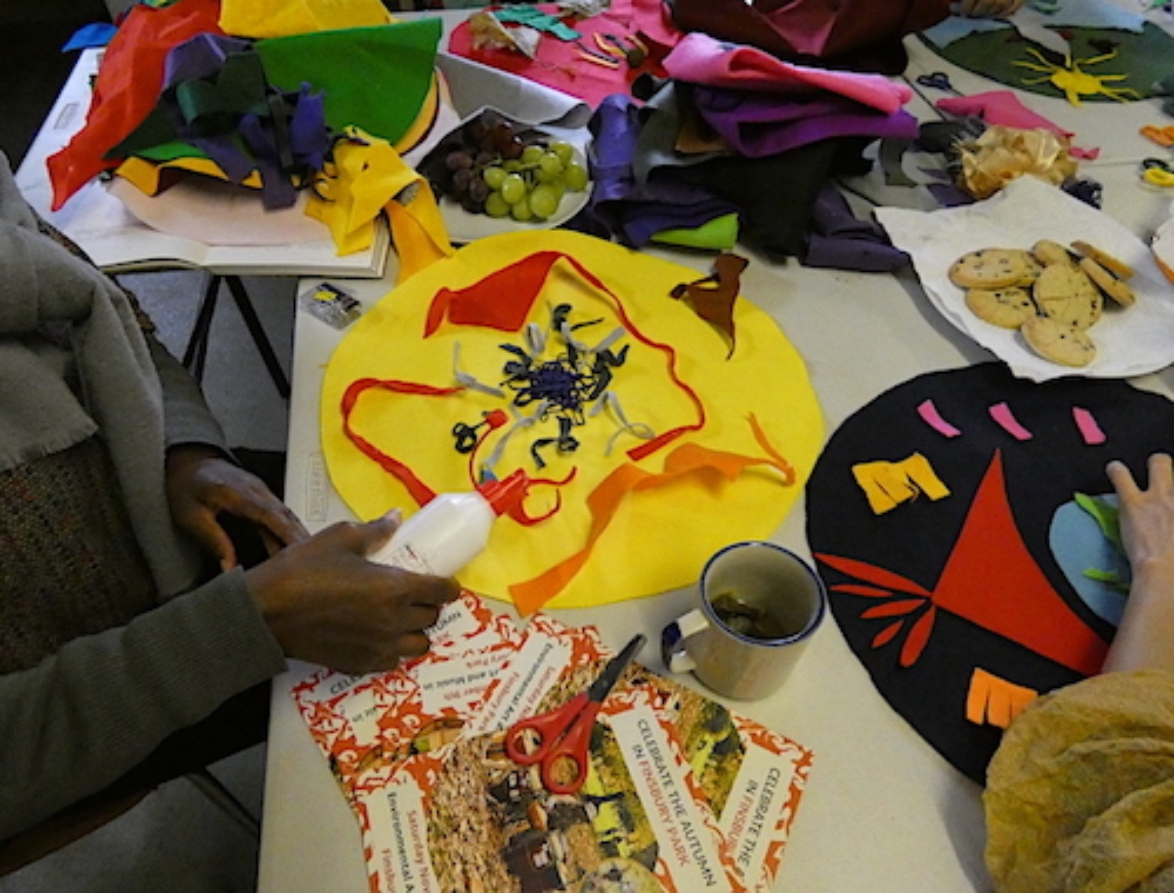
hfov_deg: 81.5
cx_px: 587
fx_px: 682
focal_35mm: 20
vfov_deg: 66.4
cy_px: 446
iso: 1600
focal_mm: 3.6
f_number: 2.8
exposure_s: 1/60
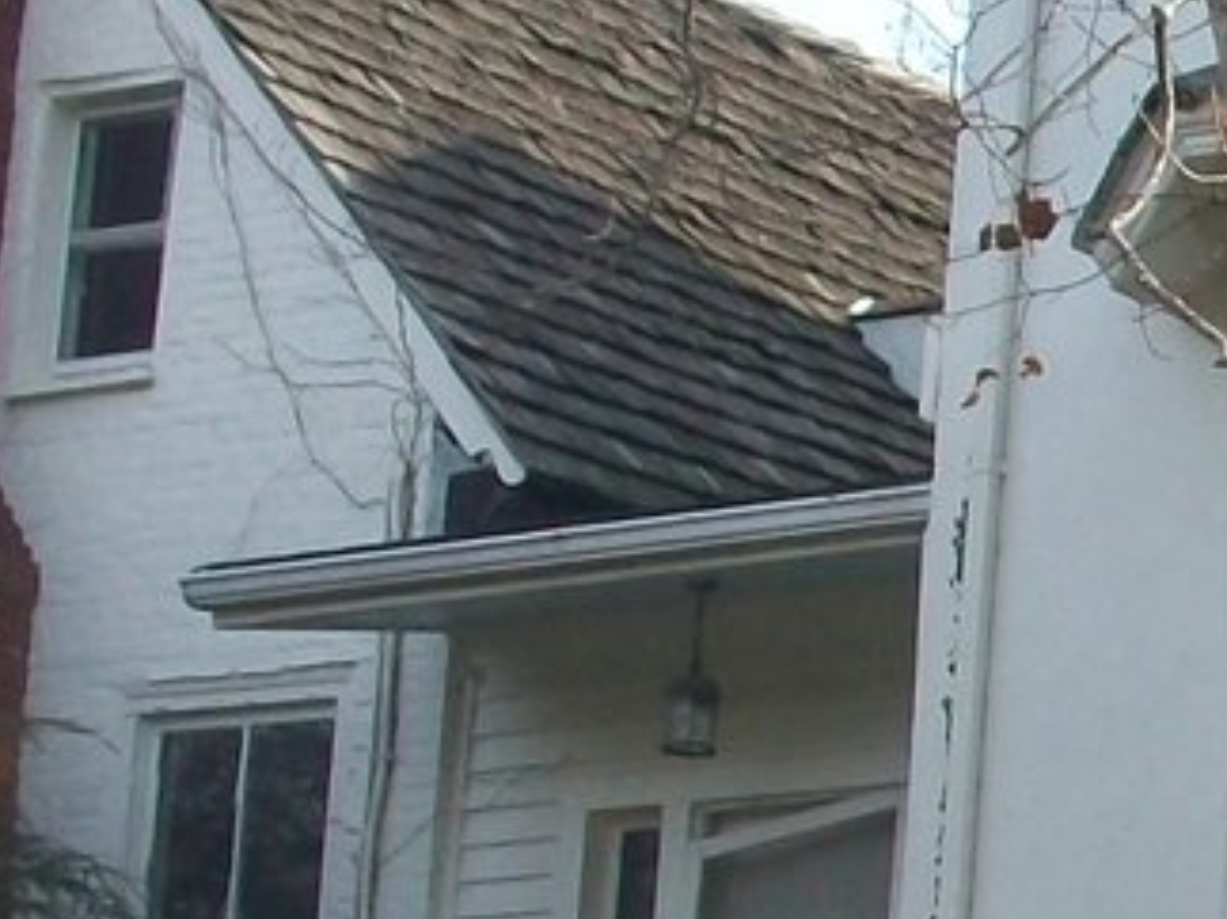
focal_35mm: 197
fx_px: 6980
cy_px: 666
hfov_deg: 9.6
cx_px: 2057
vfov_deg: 7.5
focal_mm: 7.1
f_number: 3.2
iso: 80
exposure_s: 1/400
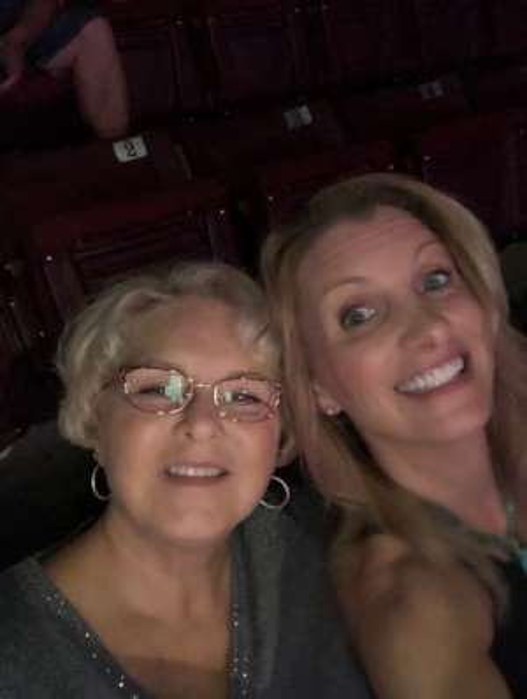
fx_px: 647
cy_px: 350
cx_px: 264
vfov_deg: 56.7
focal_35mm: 32
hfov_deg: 44.3
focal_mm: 2.87
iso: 640
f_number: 2.2
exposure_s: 1/16
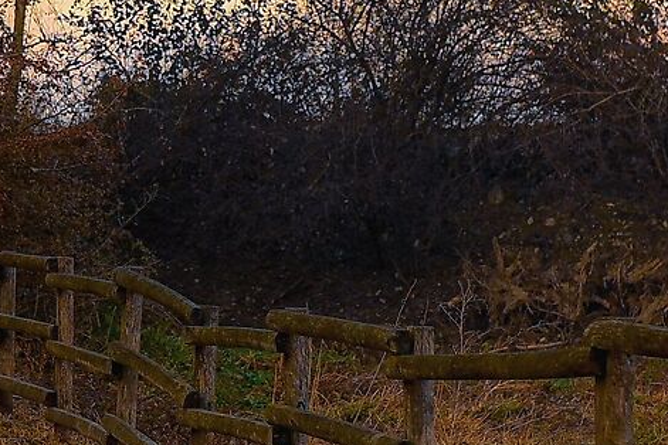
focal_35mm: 207
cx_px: -33
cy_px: 146
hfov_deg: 9.9
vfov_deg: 6.6
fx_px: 3832
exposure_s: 1/1000
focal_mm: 27
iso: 280
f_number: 1.6
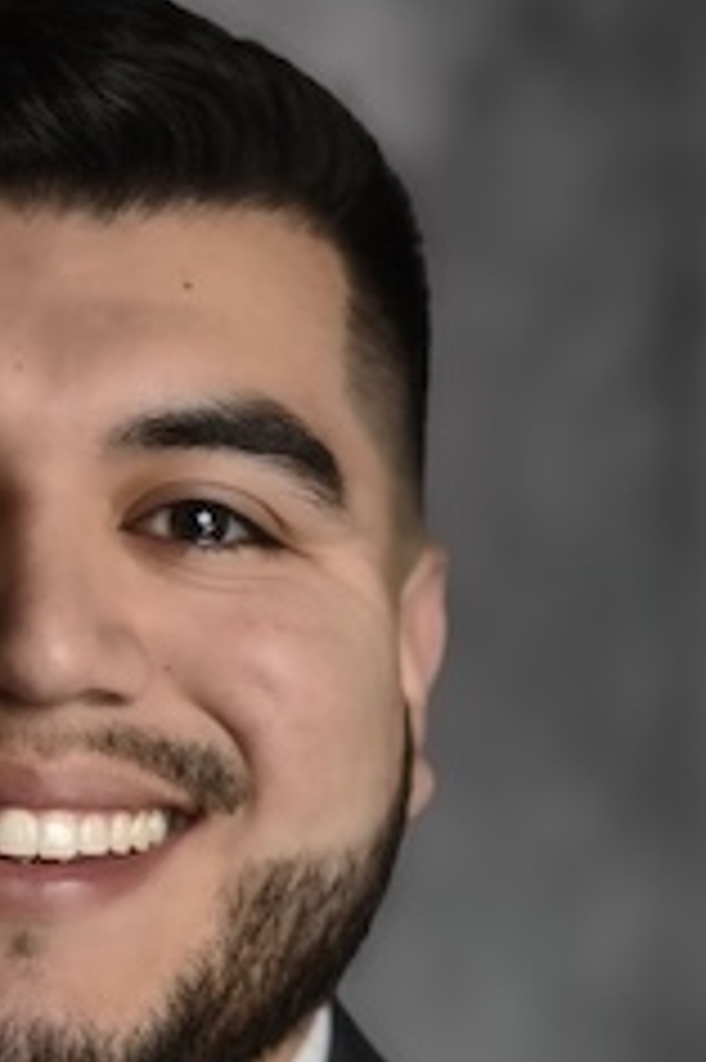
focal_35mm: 189
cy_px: 1094
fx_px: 5567
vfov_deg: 10.8
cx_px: -13
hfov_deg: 7.2
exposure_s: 1/200
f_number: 2
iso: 160
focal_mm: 85
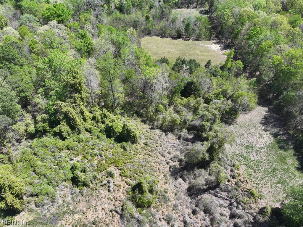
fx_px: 210
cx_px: 152
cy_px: 114
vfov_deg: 56.8
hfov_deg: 71.6
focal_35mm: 24
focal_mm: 12.29
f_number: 4.5
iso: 100
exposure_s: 1/60
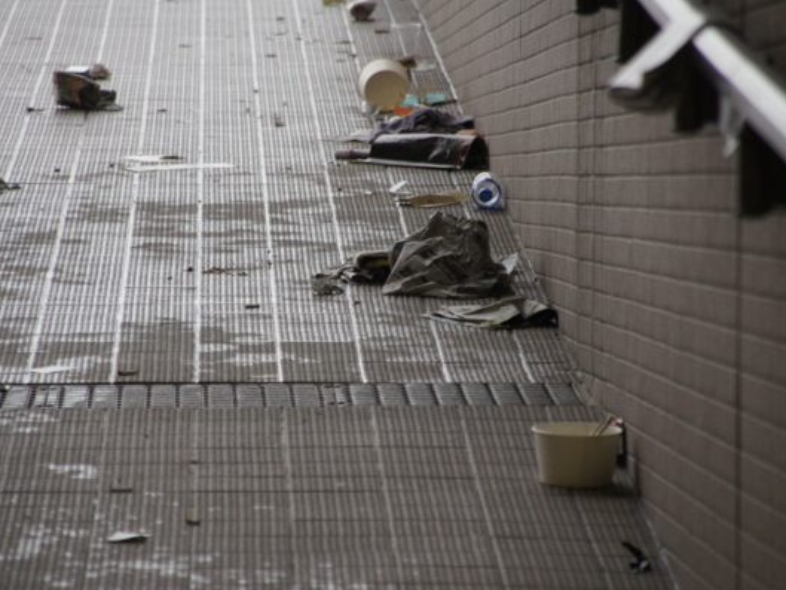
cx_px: 354
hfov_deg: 6.1
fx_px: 7427
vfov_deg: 4.5
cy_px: 295
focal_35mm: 327
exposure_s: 1/160
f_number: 6.3
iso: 1600
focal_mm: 200
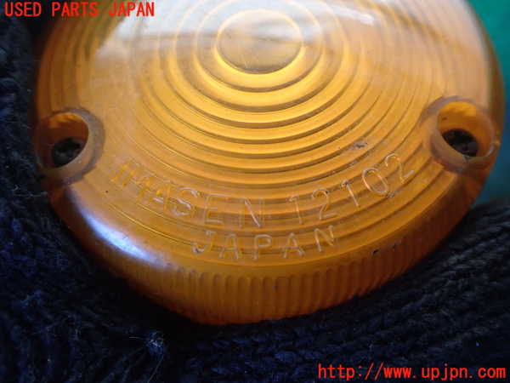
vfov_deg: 46.8
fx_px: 442
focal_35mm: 30
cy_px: 192
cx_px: 255
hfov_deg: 60.0
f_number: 2.3
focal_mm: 5.4
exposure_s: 1/125
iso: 320
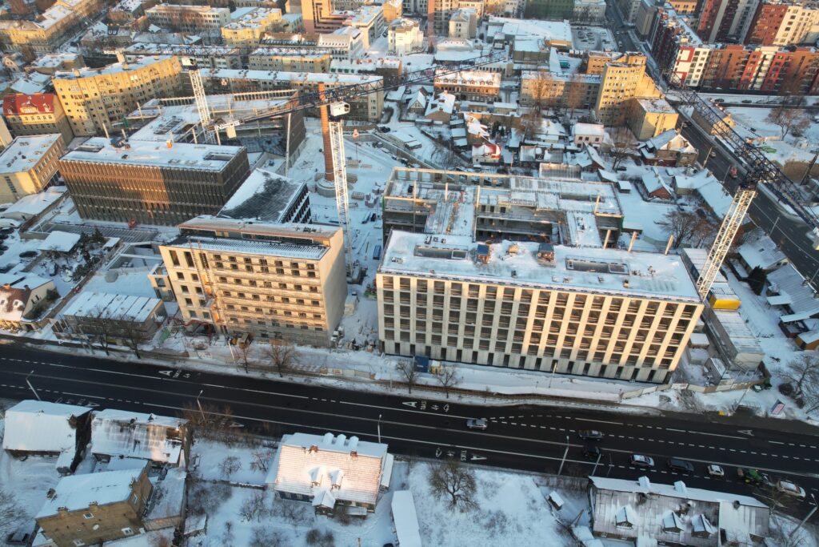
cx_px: 410
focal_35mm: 22
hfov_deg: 78.6
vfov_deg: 57.2
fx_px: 501
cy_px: 274
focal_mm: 8.38
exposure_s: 1/240
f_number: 2.8
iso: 100
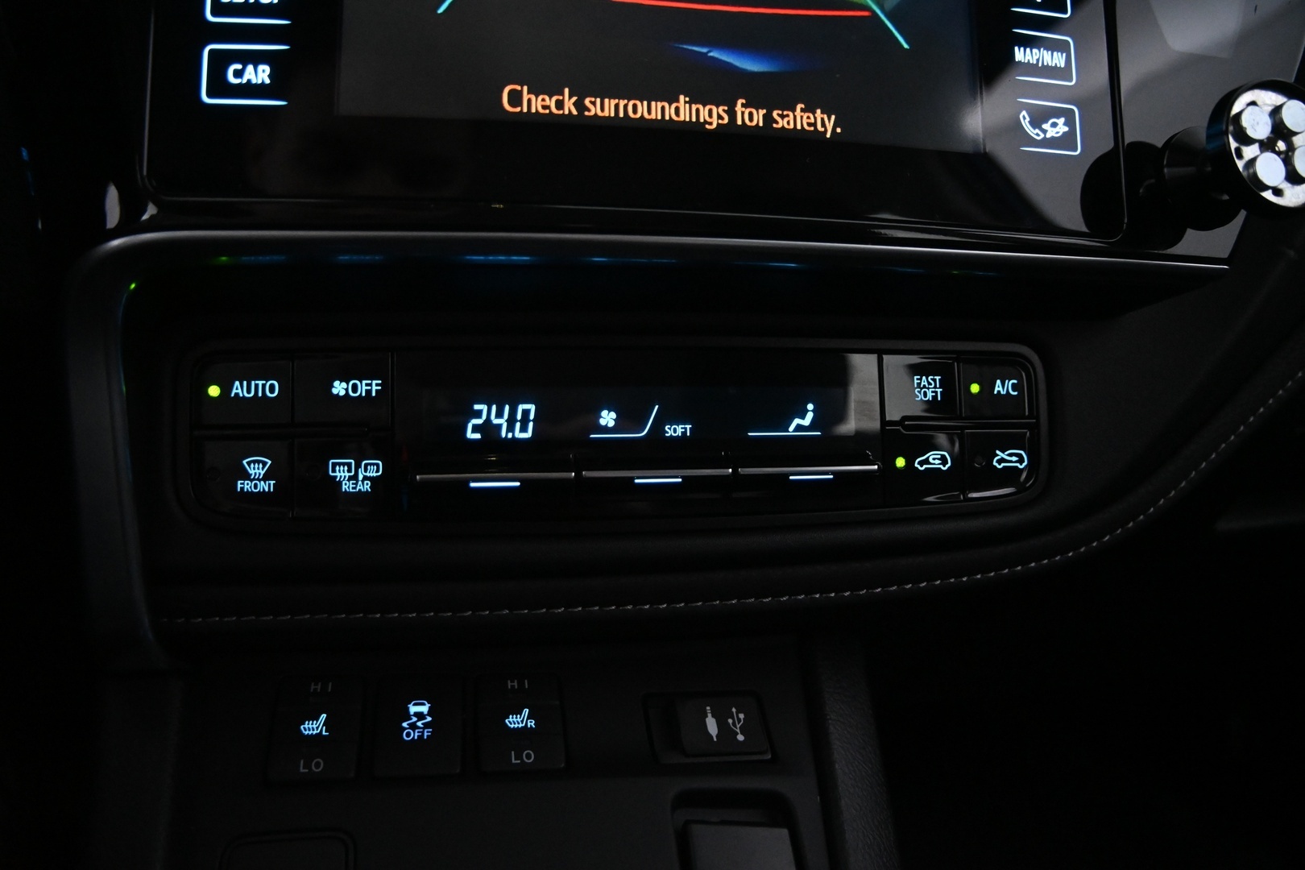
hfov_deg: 27.0
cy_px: 435
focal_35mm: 75
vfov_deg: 18.2
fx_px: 2719
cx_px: 652
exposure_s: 1/100
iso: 5000
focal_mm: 50
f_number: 6.3
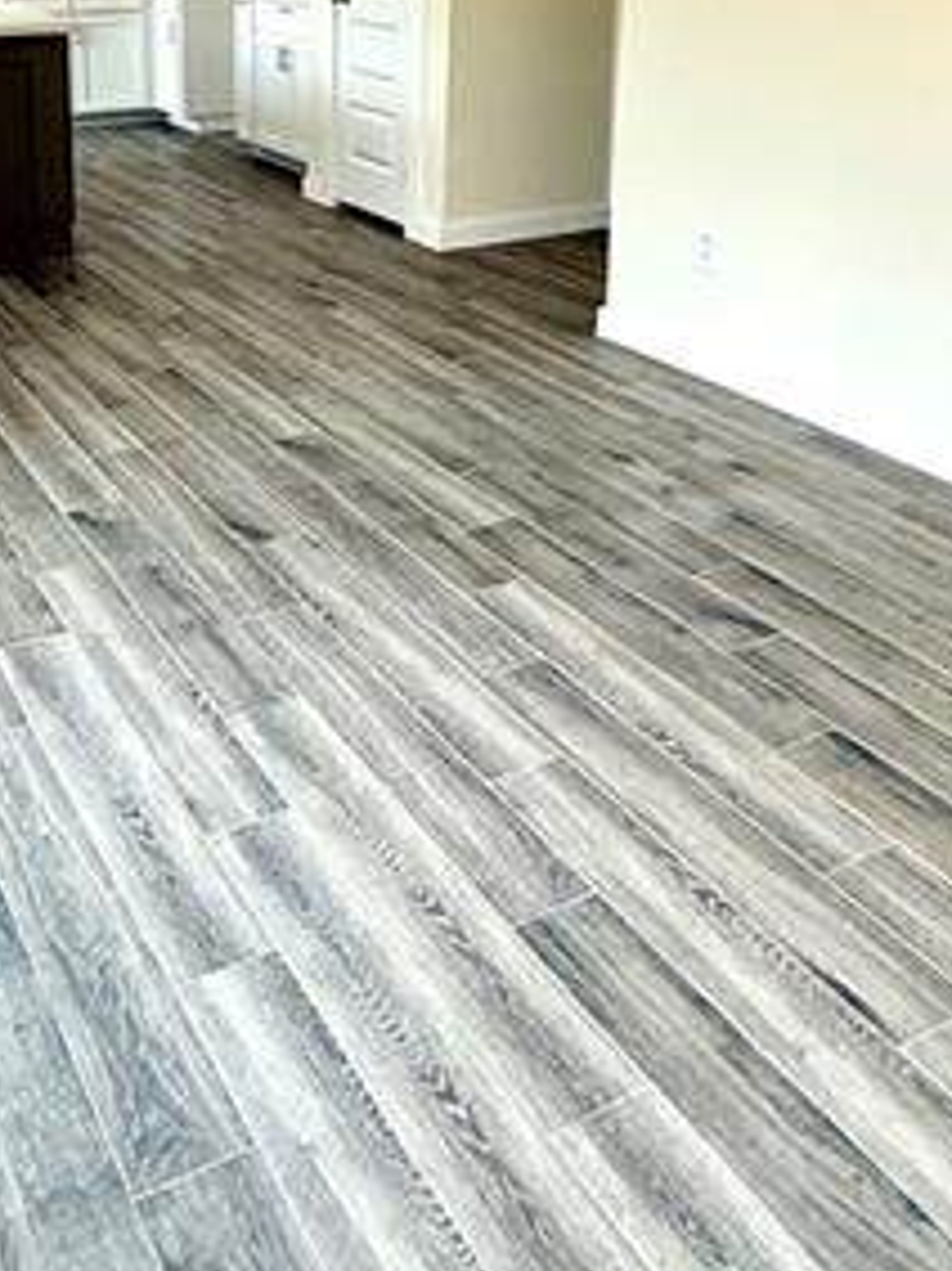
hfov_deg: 37.0
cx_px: 260
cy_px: 193
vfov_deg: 45.6
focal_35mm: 38
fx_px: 1394
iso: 80
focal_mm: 2.22
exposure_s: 1/120
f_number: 2.2
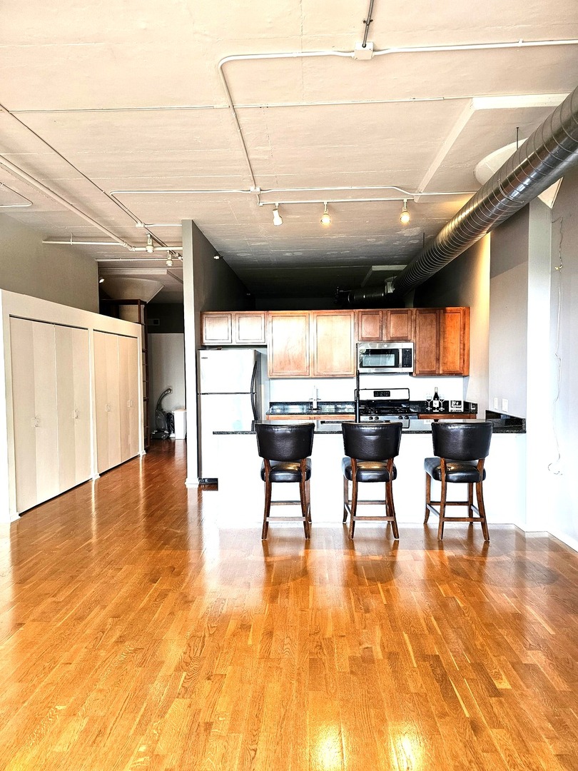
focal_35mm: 23
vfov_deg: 73.9
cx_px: 289
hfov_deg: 58.9
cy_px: 386
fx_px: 512
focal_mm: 6.3
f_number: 1.7
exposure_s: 1/120
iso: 200
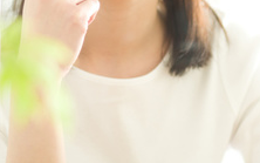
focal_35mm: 304
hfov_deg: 6.9
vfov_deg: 4.3
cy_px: -10
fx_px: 2155
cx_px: 218
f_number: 3.5
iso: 200
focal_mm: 150
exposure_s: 1/125
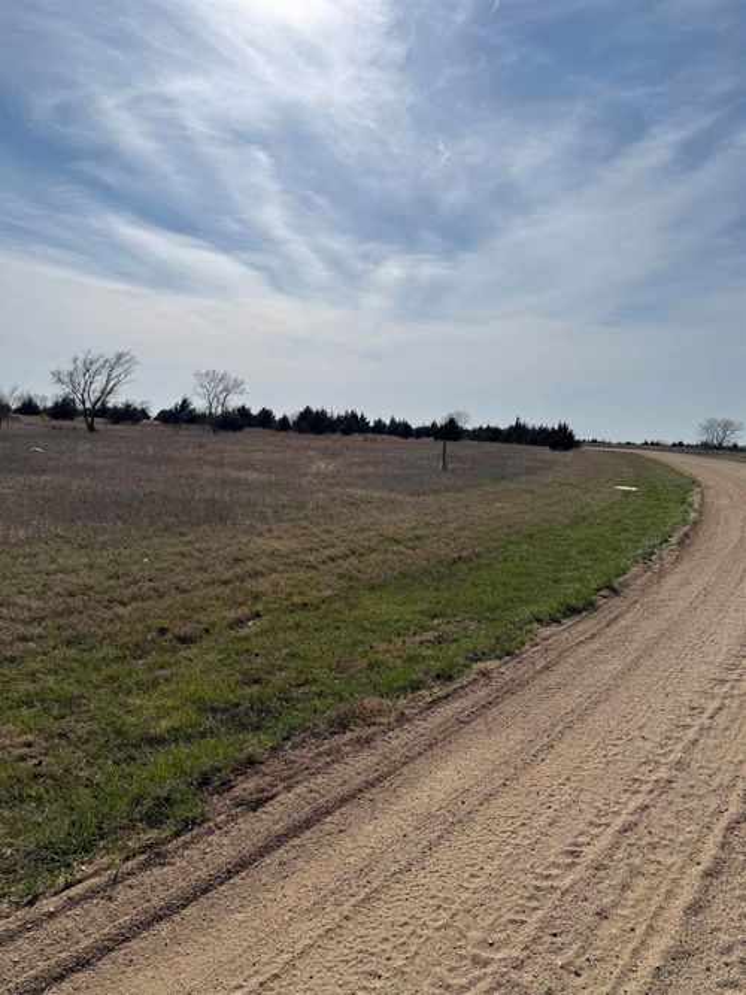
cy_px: 498
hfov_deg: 56.8
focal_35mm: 24
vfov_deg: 71.6
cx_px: 373
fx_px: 690
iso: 64
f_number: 1.78
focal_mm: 6.76
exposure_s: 1/14286
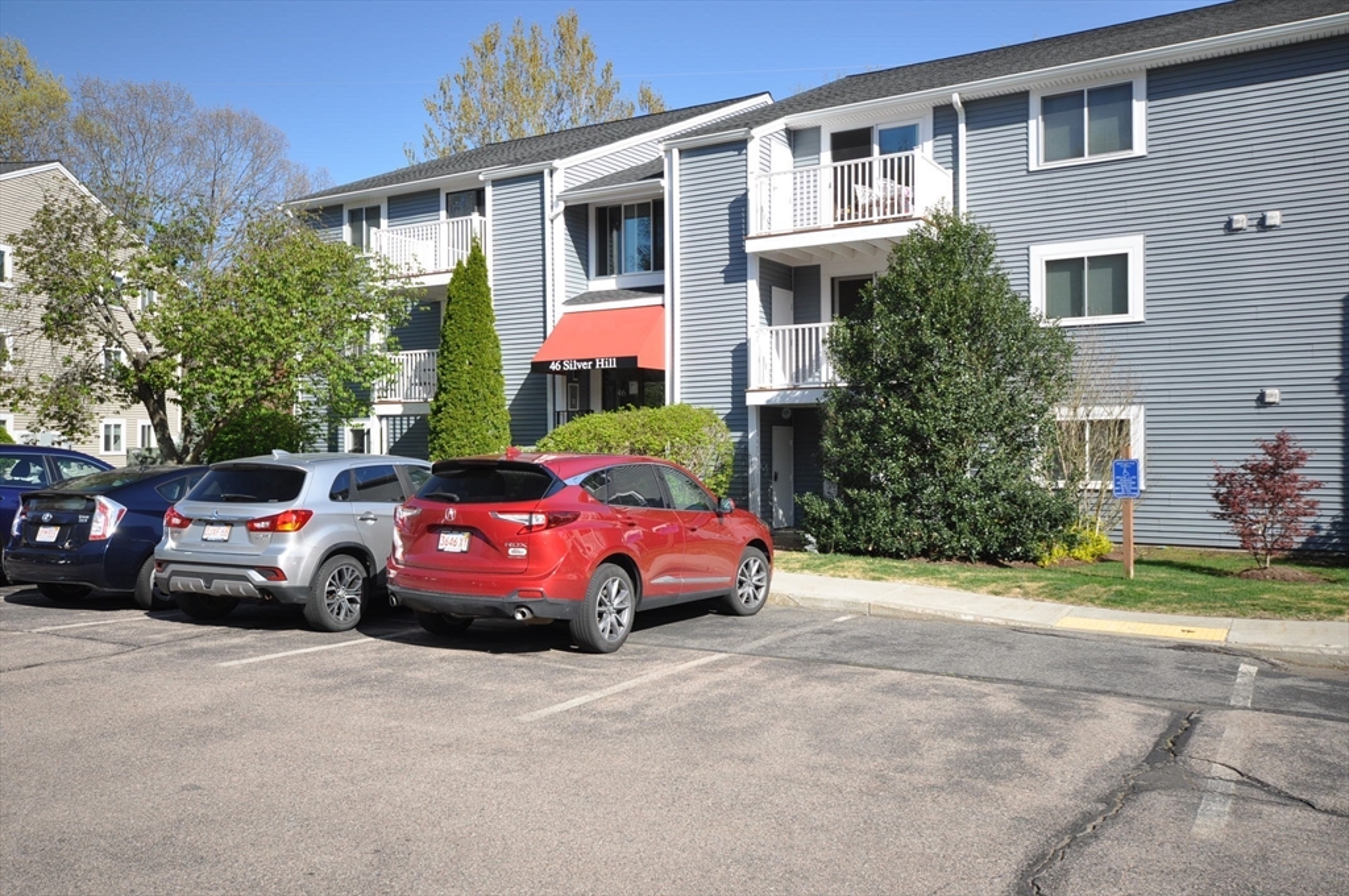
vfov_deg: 43.5
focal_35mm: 30
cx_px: 674
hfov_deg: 62.0
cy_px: 448
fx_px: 1123
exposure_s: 1/160
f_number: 6.3
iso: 200
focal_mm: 20
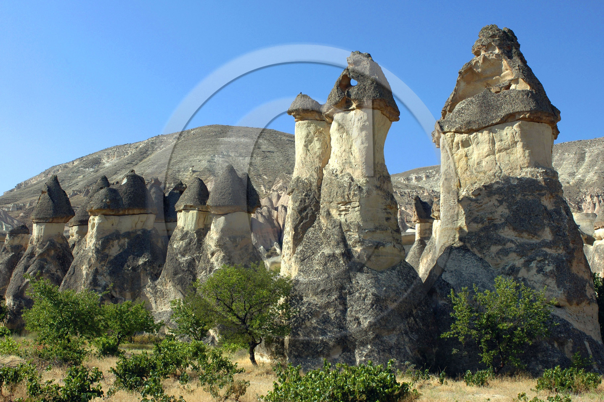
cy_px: 201
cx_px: 302
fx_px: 704
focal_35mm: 42
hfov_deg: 46.4
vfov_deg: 31.8
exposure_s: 1/320
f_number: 9
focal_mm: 28
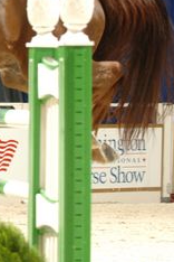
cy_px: 29
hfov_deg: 3.9
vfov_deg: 5.8
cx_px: -155
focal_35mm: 353
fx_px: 2559
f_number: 4.5
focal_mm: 86
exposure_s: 1/250
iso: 320
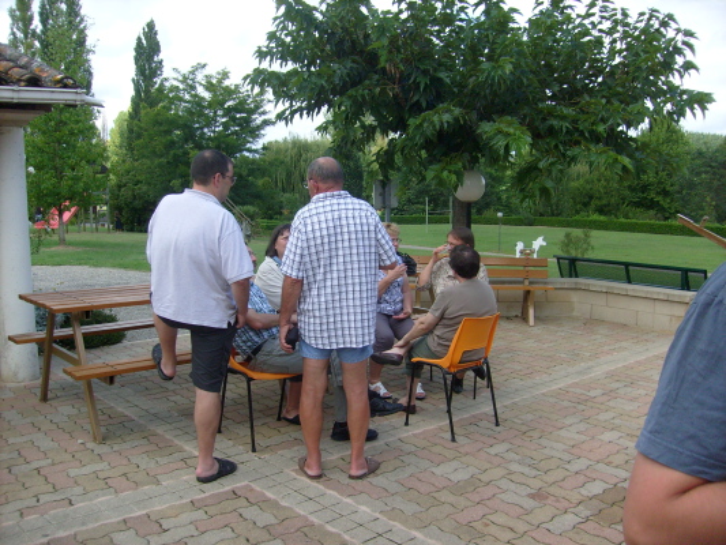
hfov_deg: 52.6
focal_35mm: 35
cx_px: 363
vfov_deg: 40.7
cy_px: 272
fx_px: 734
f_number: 7.1
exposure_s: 1/180
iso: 80
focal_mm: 5.8
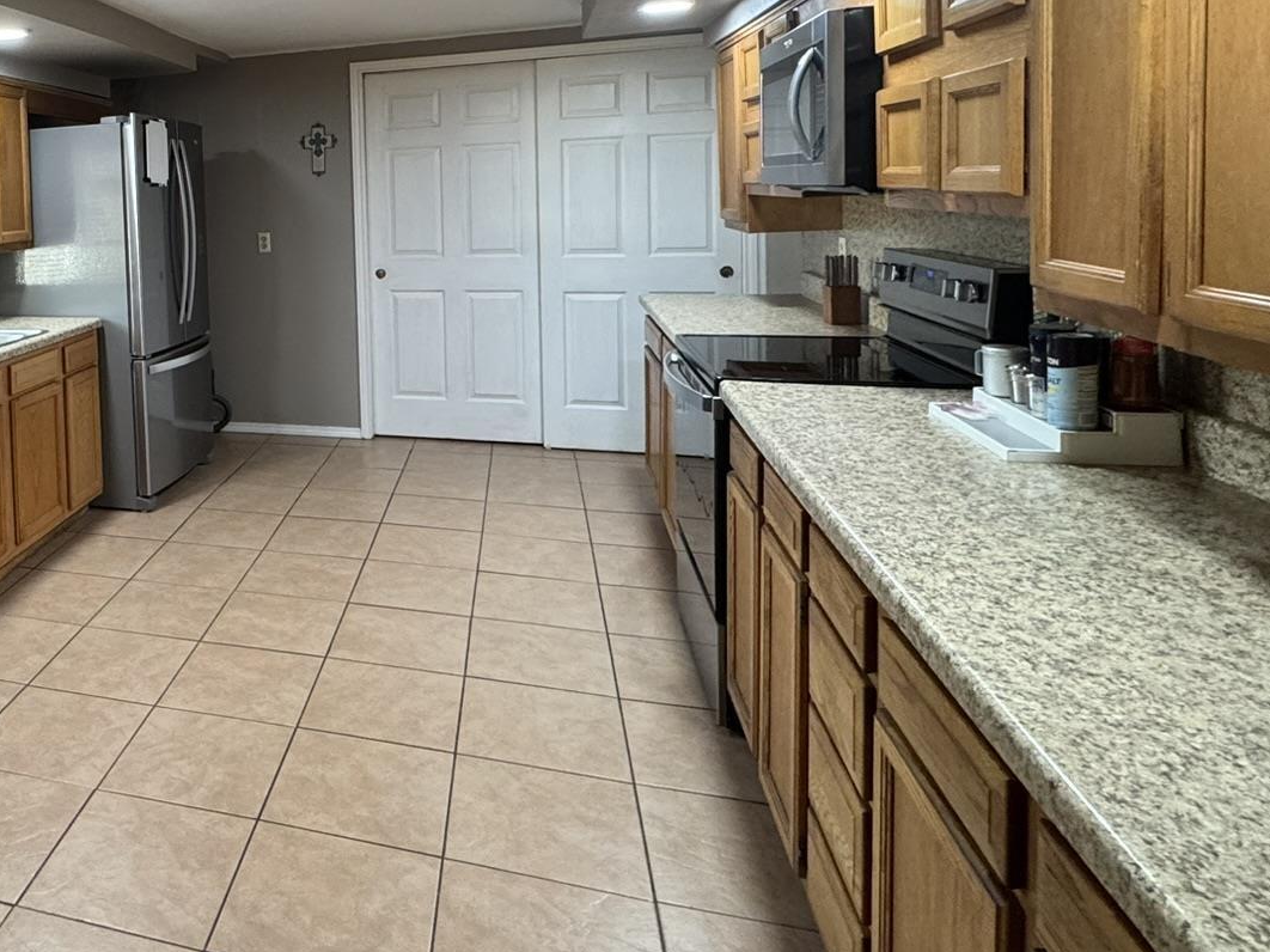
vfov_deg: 49.5
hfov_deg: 57.1
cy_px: 248
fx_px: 990
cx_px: 149
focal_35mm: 27
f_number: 2.2
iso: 250
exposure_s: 1/60
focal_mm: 2.22
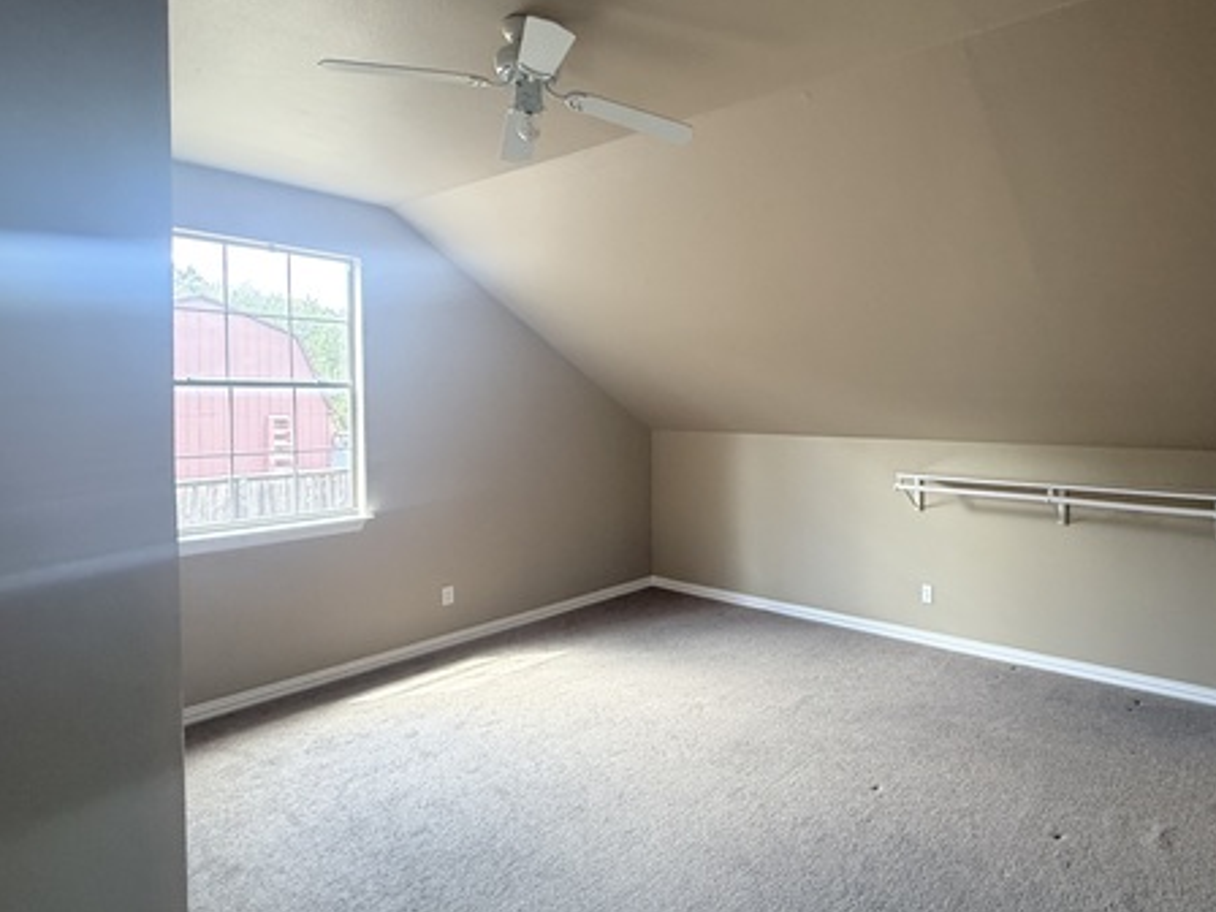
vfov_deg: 65.8
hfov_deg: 78.8
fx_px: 703
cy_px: 415
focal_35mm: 20
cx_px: 822
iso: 320
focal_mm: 2.22
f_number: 2.2
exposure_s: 1/87
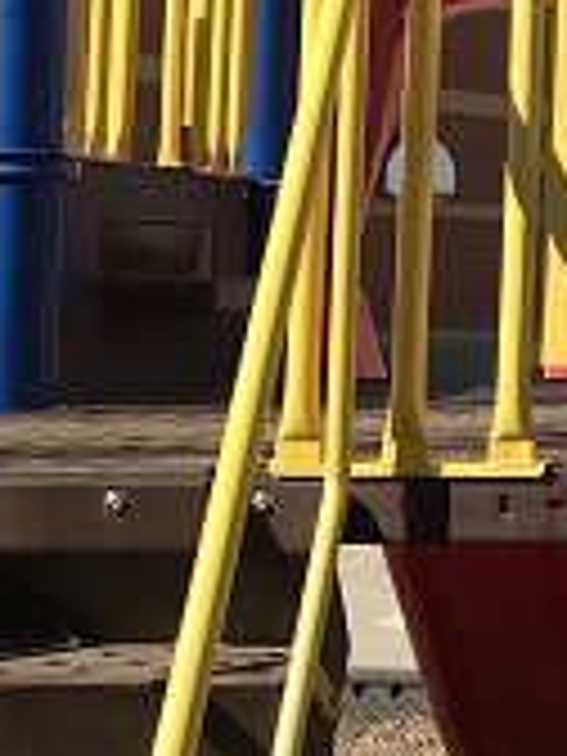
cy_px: 40
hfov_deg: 12.1
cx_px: 1084
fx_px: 2424
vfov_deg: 17.4
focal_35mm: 111
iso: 20
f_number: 1.8
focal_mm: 3.99
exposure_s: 1/2179
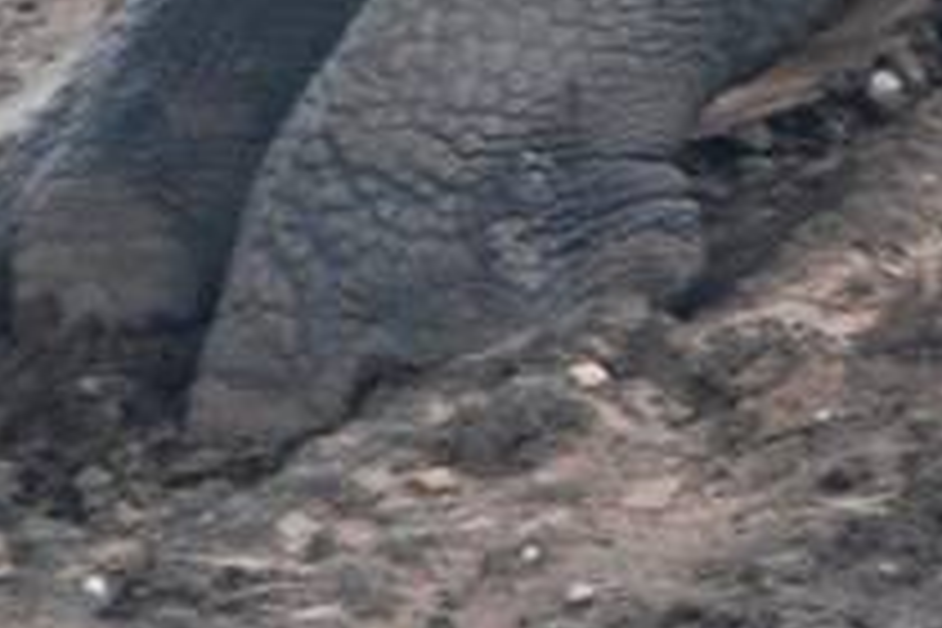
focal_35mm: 1260
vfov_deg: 1.1
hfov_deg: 1.6
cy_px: -904
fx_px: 32967
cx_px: -1166
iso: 200
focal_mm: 110
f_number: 4.2
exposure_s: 1/125
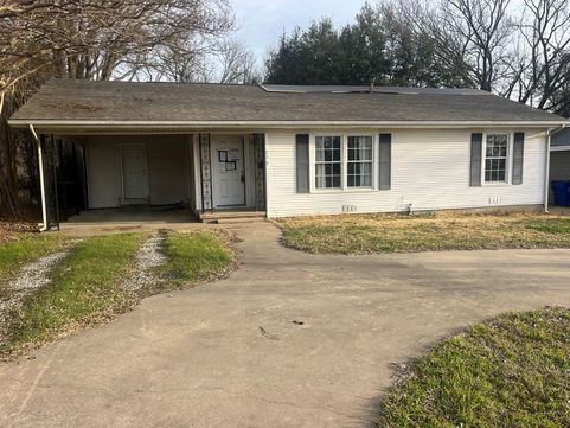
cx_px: 287
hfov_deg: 65.3
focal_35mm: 27
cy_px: 218
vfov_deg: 51.4
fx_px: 445
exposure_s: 1/1066
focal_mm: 5.1
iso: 50
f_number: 1.6
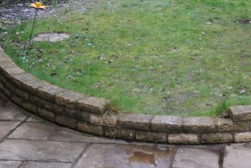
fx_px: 460
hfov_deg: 29.6
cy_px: -40
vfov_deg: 19.3
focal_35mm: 66
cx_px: 210
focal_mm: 22
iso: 1000
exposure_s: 1/160
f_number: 4
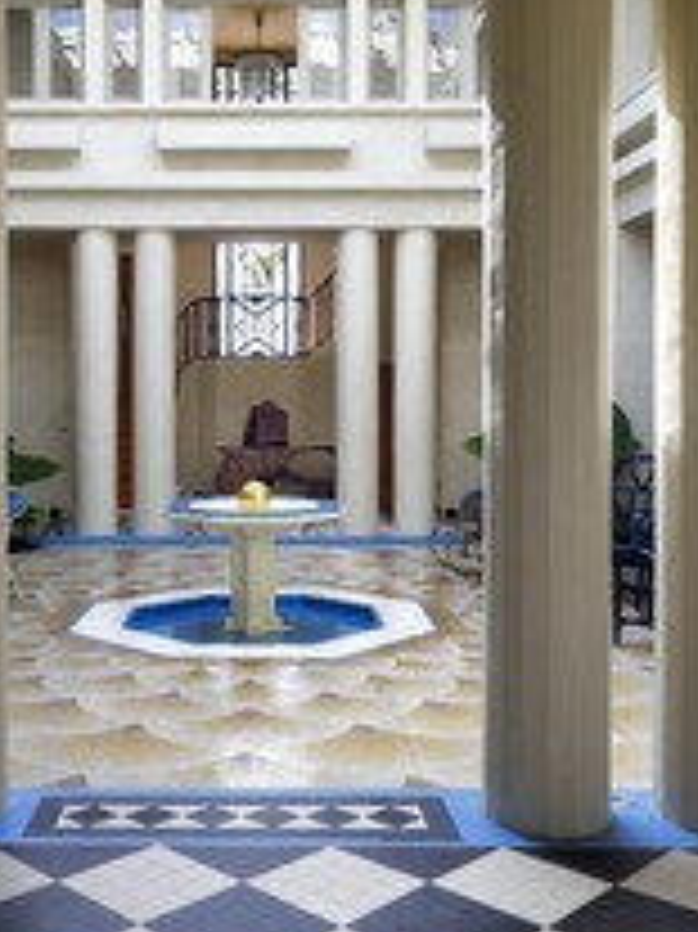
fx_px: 1103
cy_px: 405
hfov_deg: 34.9
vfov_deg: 45.7
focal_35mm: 41
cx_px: 259
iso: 200
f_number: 7.1
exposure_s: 1/100
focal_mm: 21
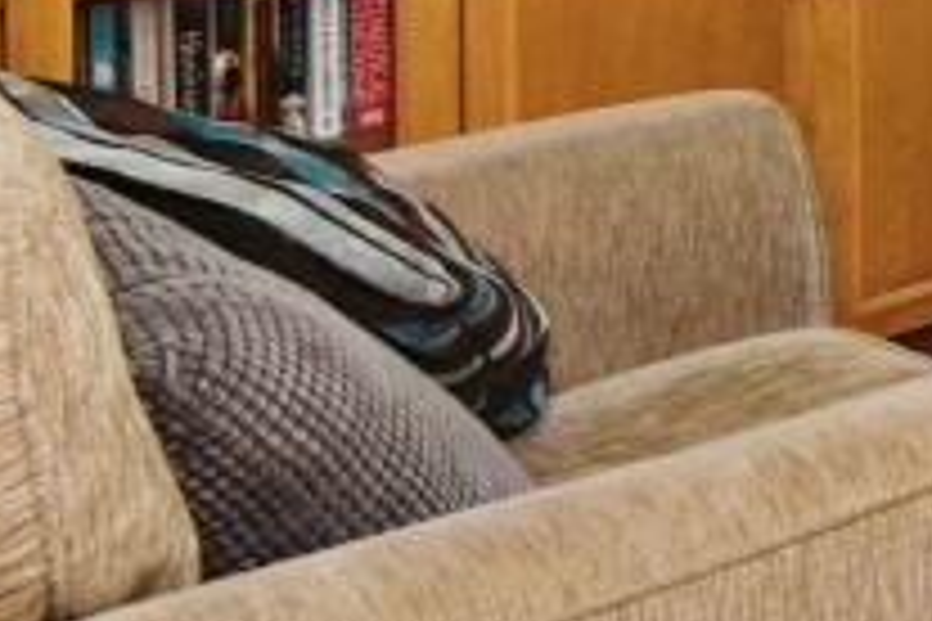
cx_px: 1896
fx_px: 2045
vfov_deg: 15.1
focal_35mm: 79
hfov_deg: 17.6
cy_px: -470
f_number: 7.1
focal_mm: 16
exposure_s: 1/30
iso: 400
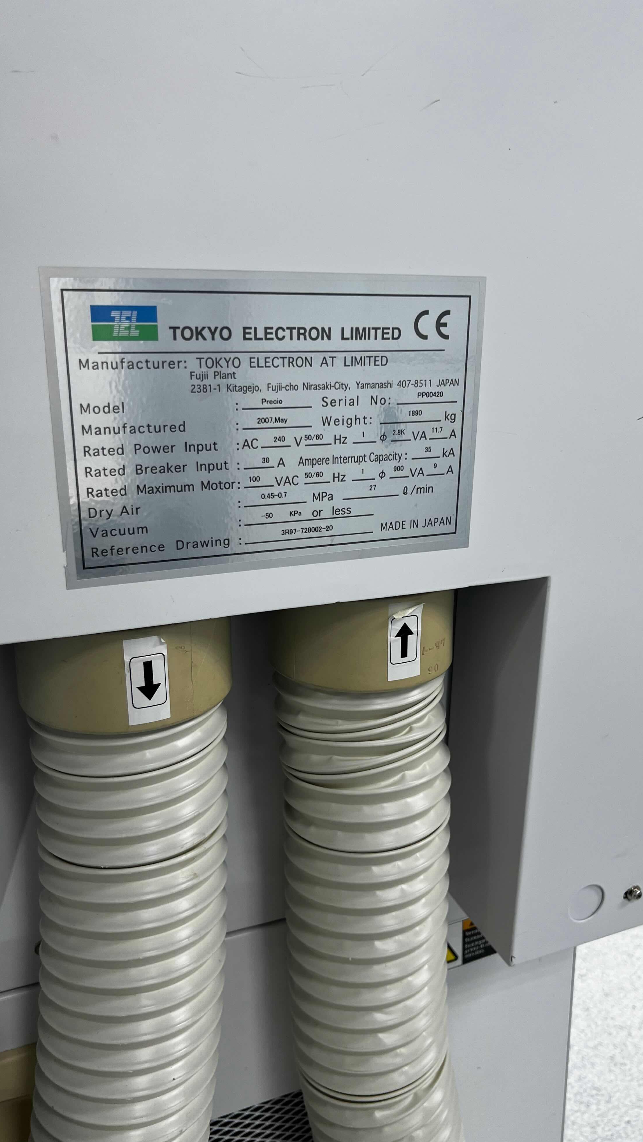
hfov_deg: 40.1
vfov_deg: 66.1
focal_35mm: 29
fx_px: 879
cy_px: 579
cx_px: 349
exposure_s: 1/100
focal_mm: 5.7
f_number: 1.5
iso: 80
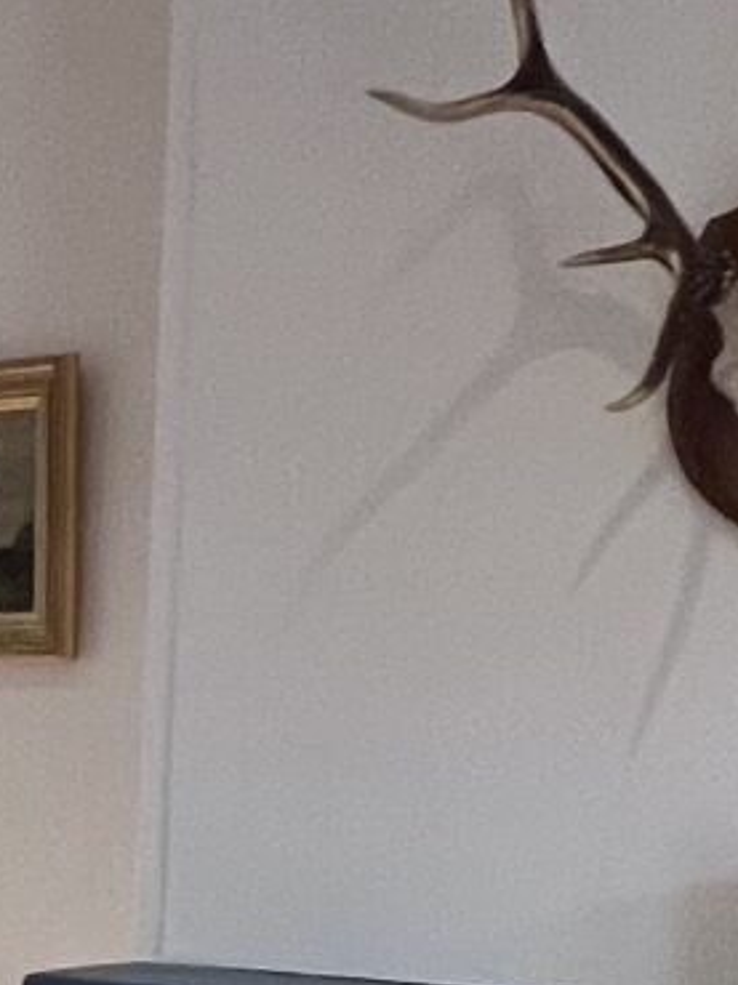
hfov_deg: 14.9
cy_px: 1123
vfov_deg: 20.6
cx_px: -445
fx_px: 2561
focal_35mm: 90
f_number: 1.8
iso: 250
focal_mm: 1.57
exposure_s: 1/50
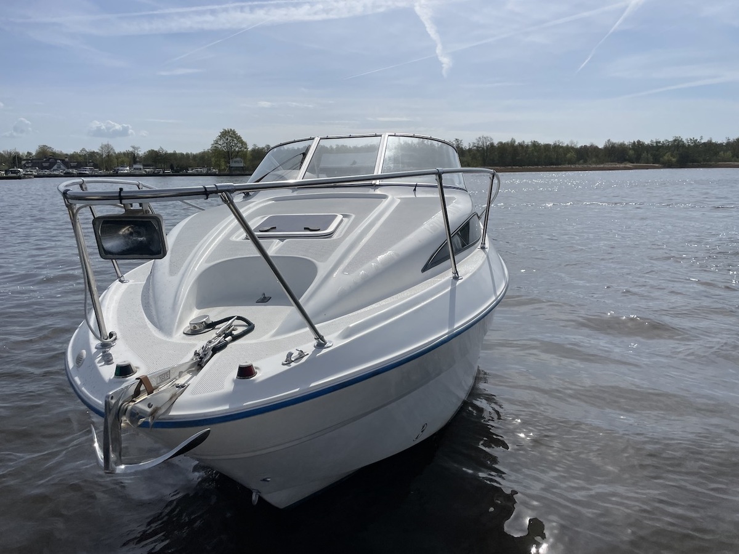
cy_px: 277
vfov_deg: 53.1
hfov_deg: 67.3
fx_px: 555
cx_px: 370
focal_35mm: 26
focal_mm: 4.2
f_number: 1.6
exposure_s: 1/9804
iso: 32
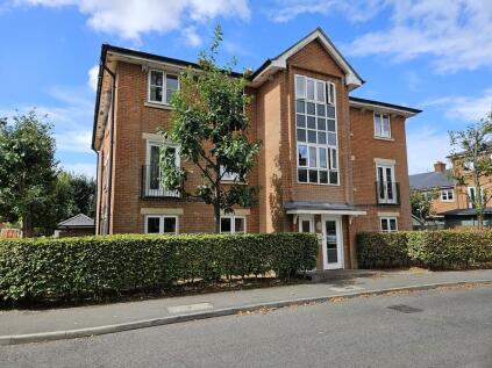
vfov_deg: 58.9
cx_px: 246
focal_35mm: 23
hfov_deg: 73.9
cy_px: 184
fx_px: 327
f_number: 1.8
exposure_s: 1/1008
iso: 25
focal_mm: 5.4
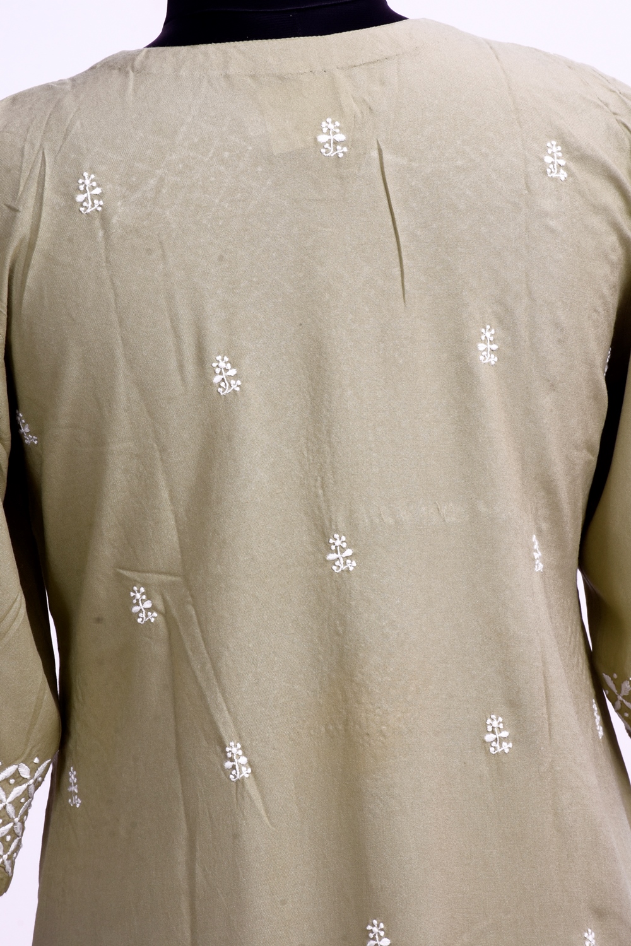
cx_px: 316
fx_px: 4141
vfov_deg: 13.0
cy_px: 473
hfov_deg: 8.7
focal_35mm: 158
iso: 400
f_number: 16
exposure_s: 1/100
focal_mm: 105
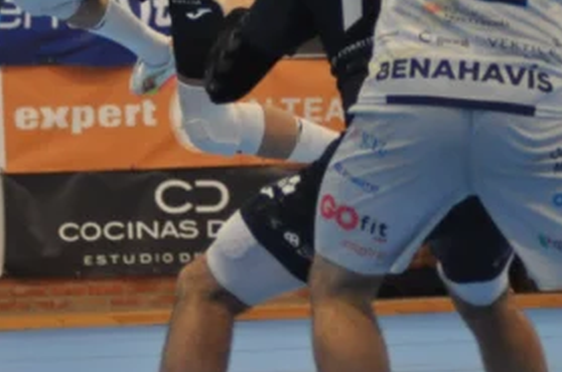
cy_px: -20
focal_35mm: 339
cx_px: 56
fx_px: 5283
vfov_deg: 4.0
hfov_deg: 6.1
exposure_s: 1/250
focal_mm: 82
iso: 1800
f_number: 4
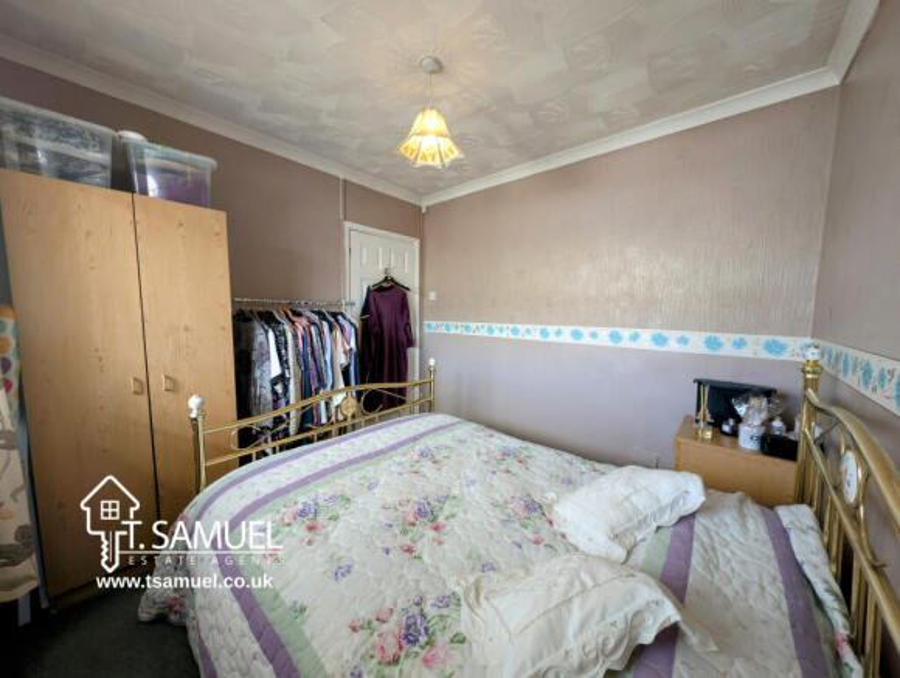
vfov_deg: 94.7
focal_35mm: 12
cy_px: 339
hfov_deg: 110.4
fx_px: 313
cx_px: 450
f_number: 1.95
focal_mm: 2.23
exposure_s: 1/20.1
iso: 54
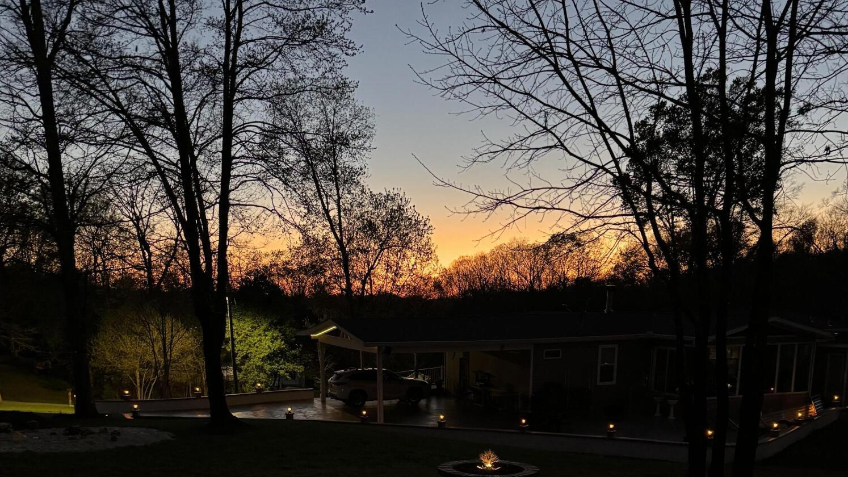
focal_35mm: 35
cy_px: 469
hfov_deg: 56.6
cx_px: 425
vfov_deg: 31.4
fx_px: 787
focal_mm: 6.86
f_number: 1.78
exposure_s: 1/33
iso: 1000
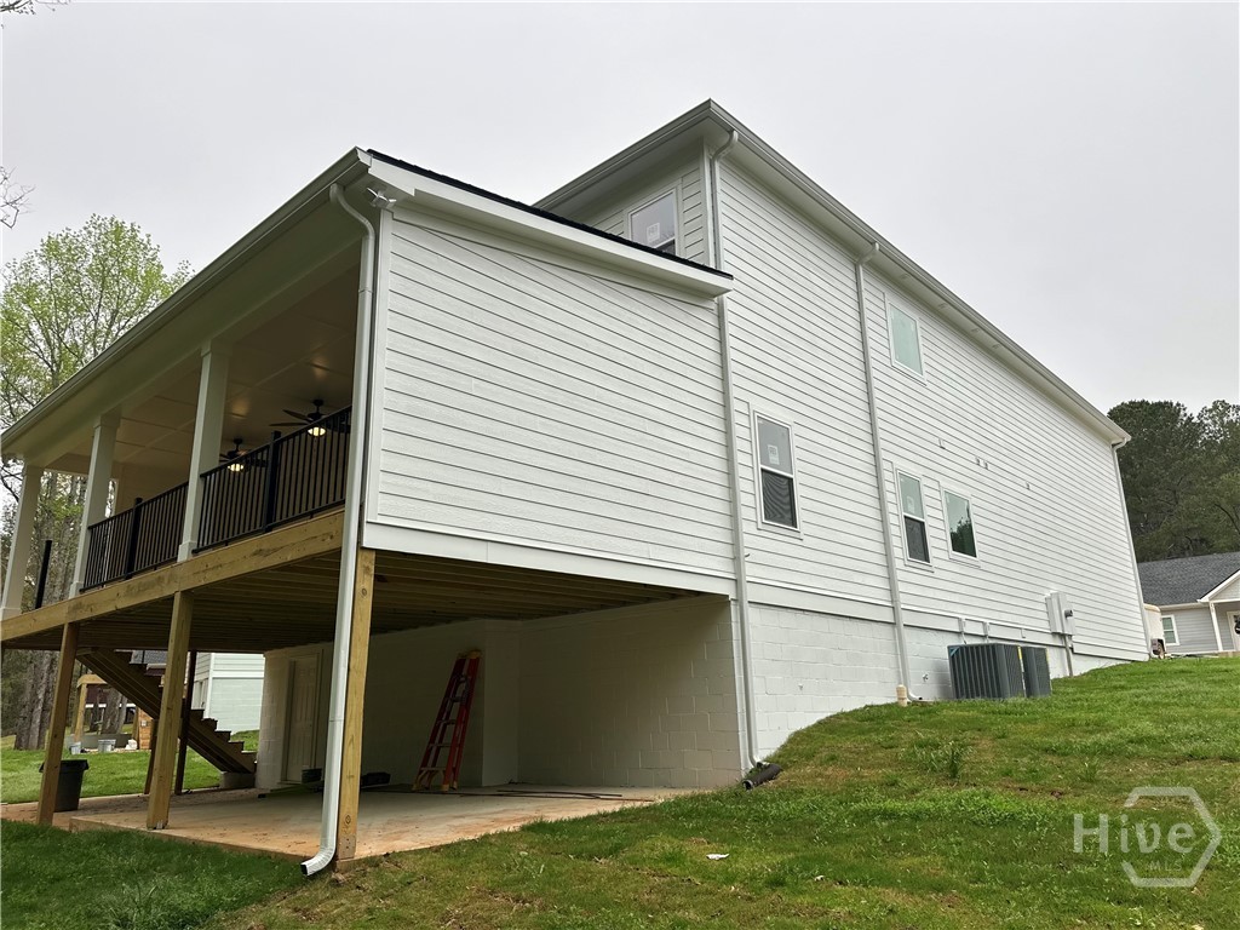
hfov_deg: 71.6
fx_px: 860
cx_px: 620
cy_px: 465
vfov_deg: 56.8
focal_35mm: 24
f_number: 1.78
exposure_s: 1/516
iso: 80
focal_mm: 6.86
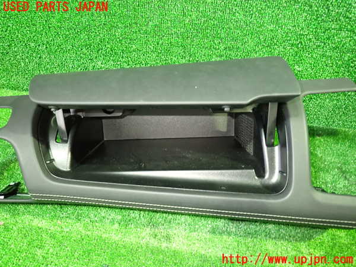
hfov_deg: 69.4
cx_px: 178
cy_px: 134
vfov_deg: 54.9
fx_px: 257
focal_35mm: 25
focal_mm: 4.5
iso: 800
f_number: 2
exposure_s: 1/15
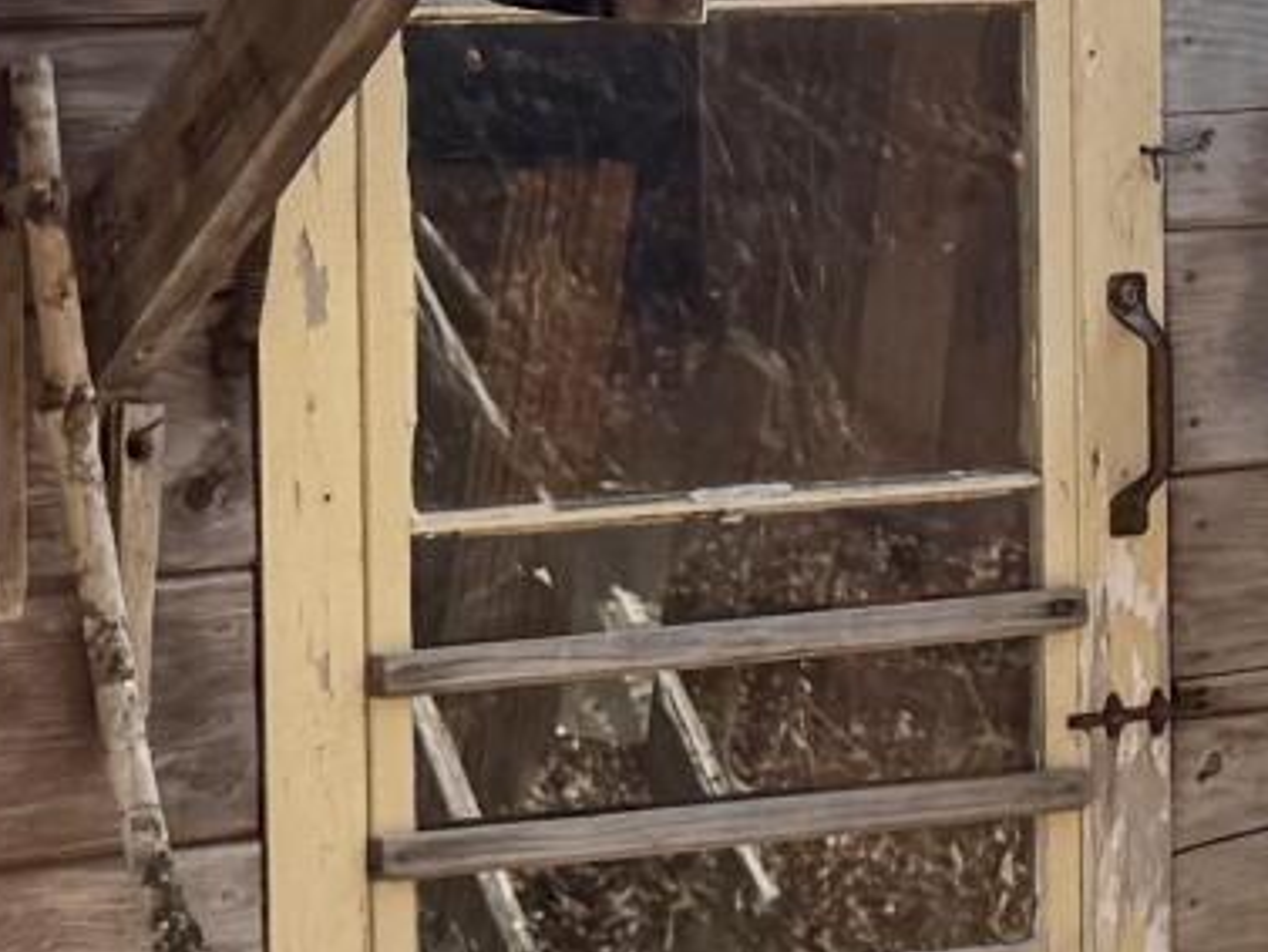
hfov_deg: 10.3
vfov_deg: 7.8
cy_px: 606
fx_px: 6999
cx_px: 1070
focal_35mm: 191
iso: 100
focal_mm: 6.76
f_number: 1.78
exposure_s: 1/1653
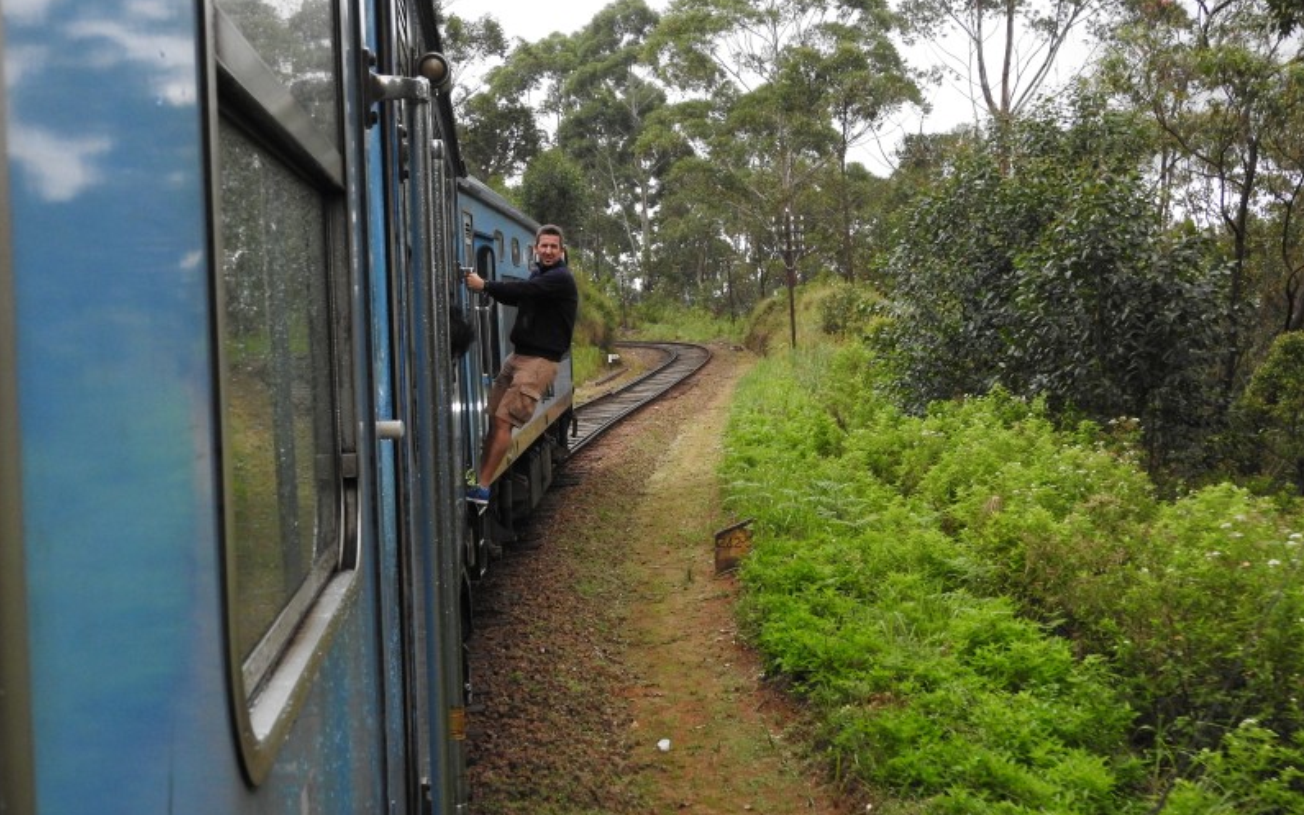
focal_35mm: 48
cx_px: 653
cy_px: 371
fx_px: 1706
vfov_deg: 26.9
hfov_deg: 41.8
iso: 360
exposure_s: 1/250
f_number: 4
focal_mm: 8.1
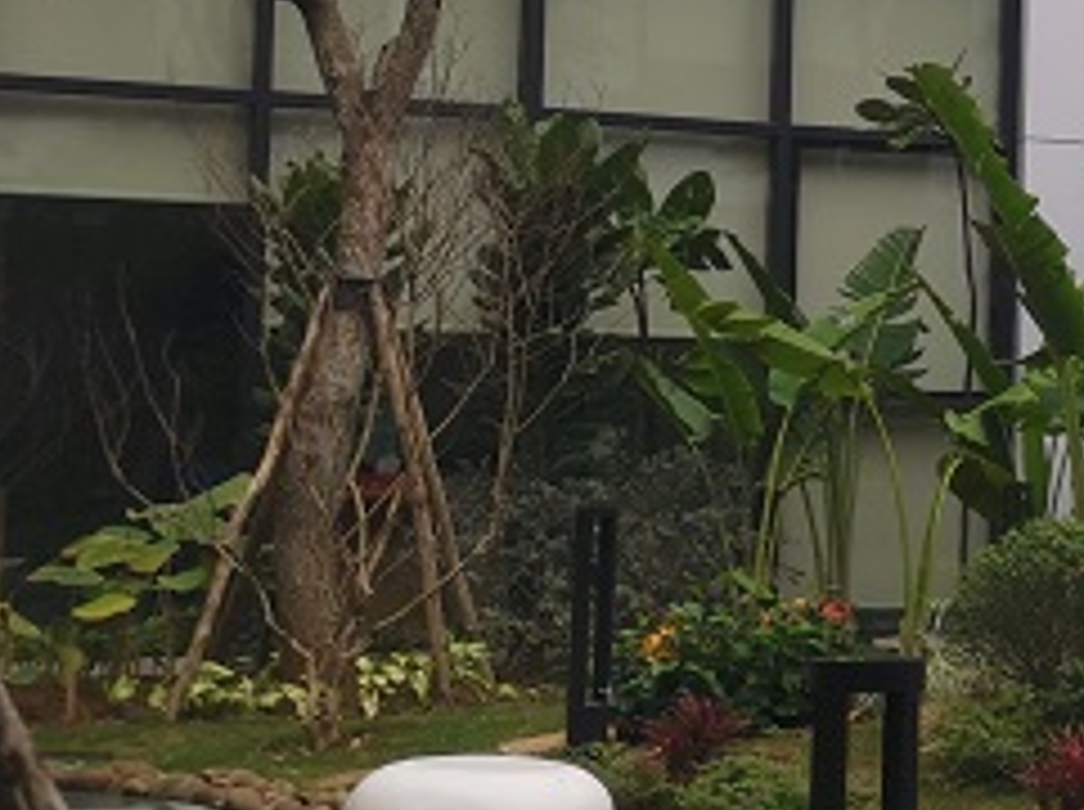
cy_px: 227
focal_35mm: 101
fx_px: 3158
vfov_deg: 14.6
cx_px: 1700
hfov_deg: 17.3
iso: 50
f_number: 1.8
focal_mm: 5.58
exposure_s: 1/112
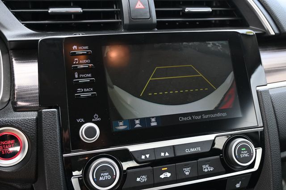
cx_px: 143
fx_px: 292
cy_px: 95
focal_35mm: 37
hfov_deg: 52.2
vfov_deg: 36.1
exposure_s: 1/125
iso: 560
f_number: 4.2
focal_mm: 24.5
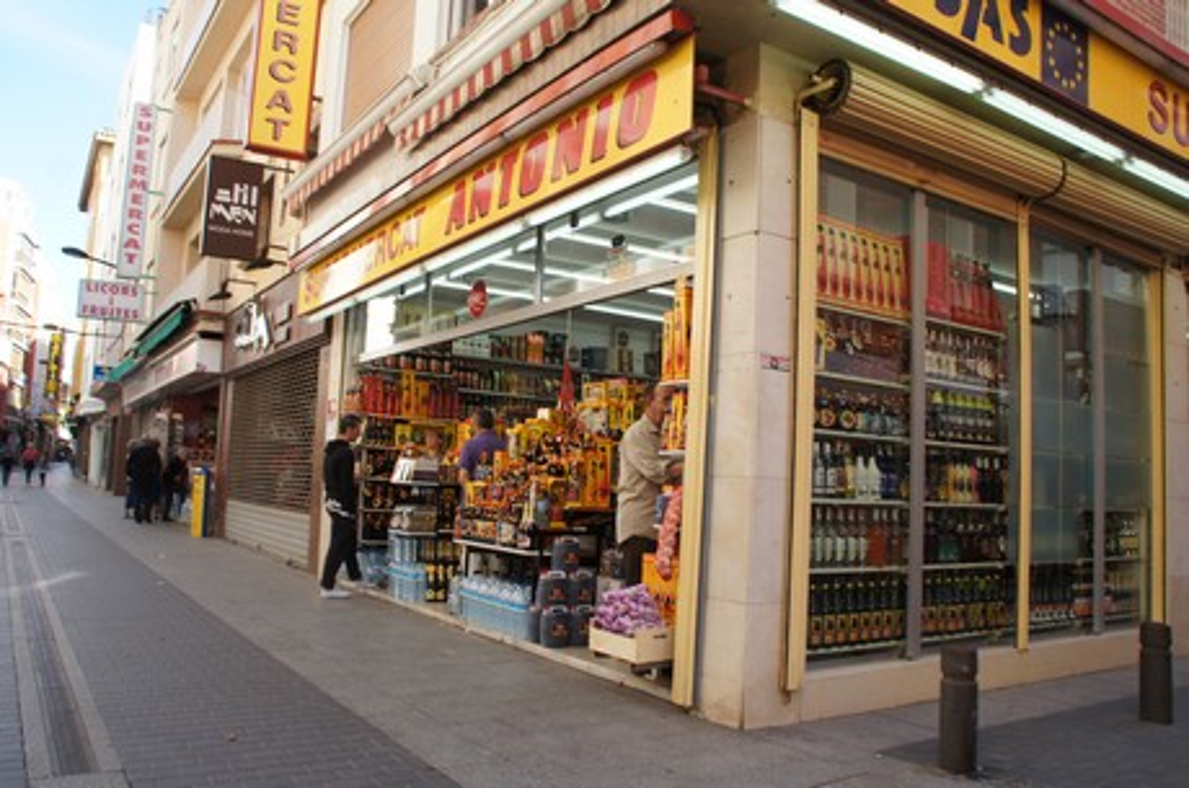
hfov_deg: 67.5
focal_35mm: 27
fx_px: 890
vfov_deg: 47.8
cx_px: 594
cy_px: 394
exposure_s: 1/80
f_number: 5.6
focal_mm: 18
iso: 100
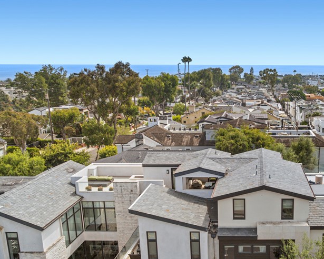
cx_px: 258
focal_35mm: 39
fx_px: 374
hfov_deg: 44.6
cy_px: 158
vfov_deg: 38.0
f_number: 2.8
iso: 180
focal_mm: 12.3
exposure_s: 1/160
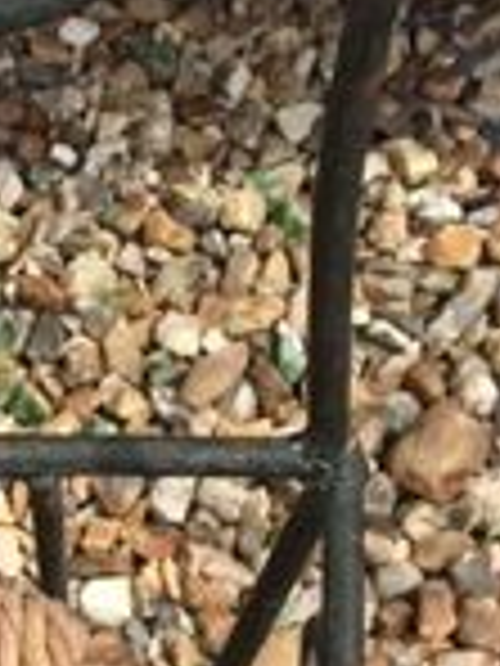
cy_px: 963
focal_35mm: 125
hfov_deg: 11.2
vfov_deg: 14.8
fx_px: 2407
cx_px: -333
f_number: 2.2
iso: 25
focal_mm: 4.15
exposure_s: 1/1221
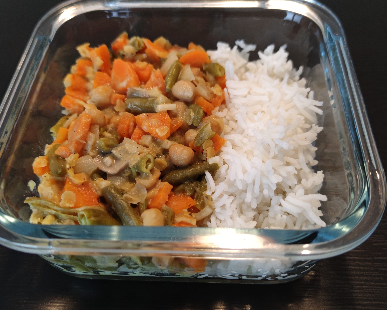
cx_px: 193
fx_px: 401
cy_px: 158
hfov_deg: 51.5
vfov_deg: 42.2
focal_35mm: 35
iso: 422
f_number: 1.69
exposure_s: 1/50
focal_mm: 6.72
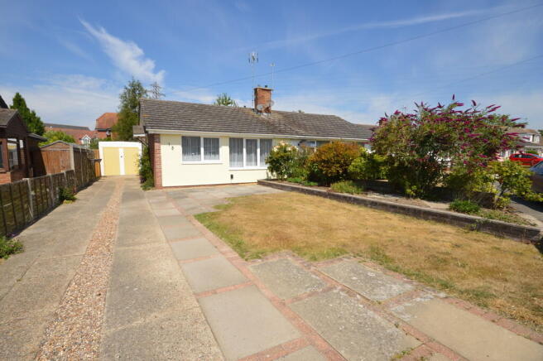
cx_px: 272
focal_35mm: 18
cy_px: 180
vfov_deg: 67.3
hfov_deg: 90.1
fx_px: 271
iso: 100
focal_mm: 12
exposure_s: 1/200
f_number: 11
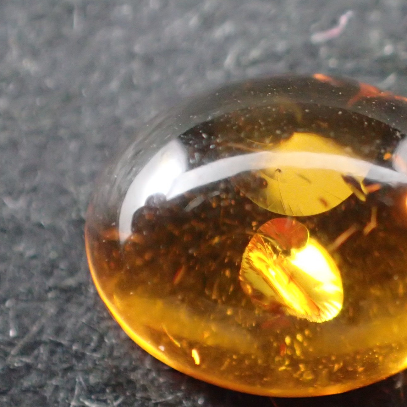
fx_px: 1743
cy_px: 226
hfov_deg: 13.3
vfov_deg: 13.3
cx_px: 297
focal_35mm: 131
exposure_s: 1/50
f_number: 4.9
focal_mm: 18
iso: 1600
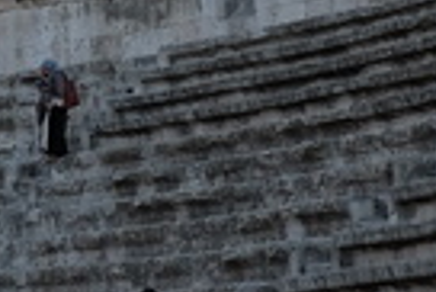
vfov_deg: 8.7
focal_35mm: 157
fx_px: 1903
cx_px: -106
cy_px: -42
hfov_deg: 12.7
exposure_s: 1/125
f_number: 5.6
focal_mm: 18
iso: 200
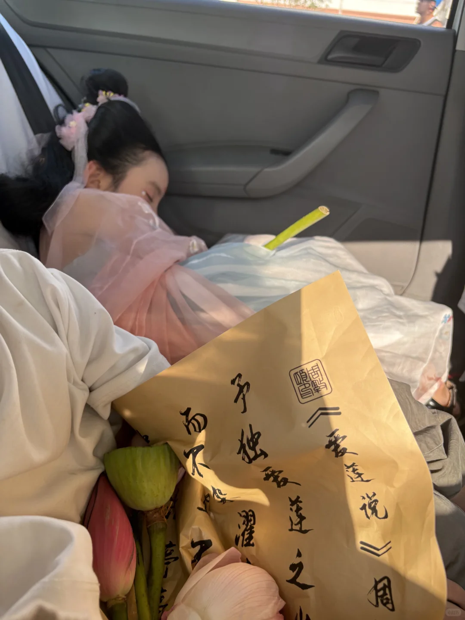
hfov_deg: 53.1
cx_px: 232
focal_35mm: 26
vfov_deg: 67.3
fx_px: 466
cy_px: 310
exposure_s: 1/237
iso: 50
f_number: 1.6
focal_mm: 5.96
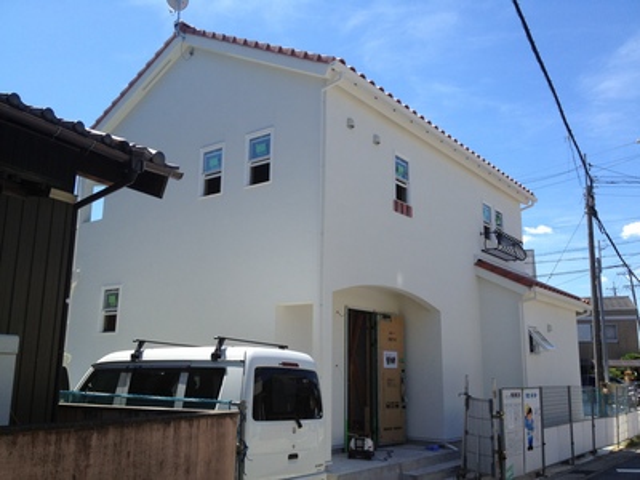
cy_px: 240
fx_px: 647
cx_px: 320
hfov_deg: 52.6
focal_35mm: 35
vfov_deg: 40.7
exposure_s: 1/1314
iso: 64
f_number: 2.4
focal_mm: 4.28
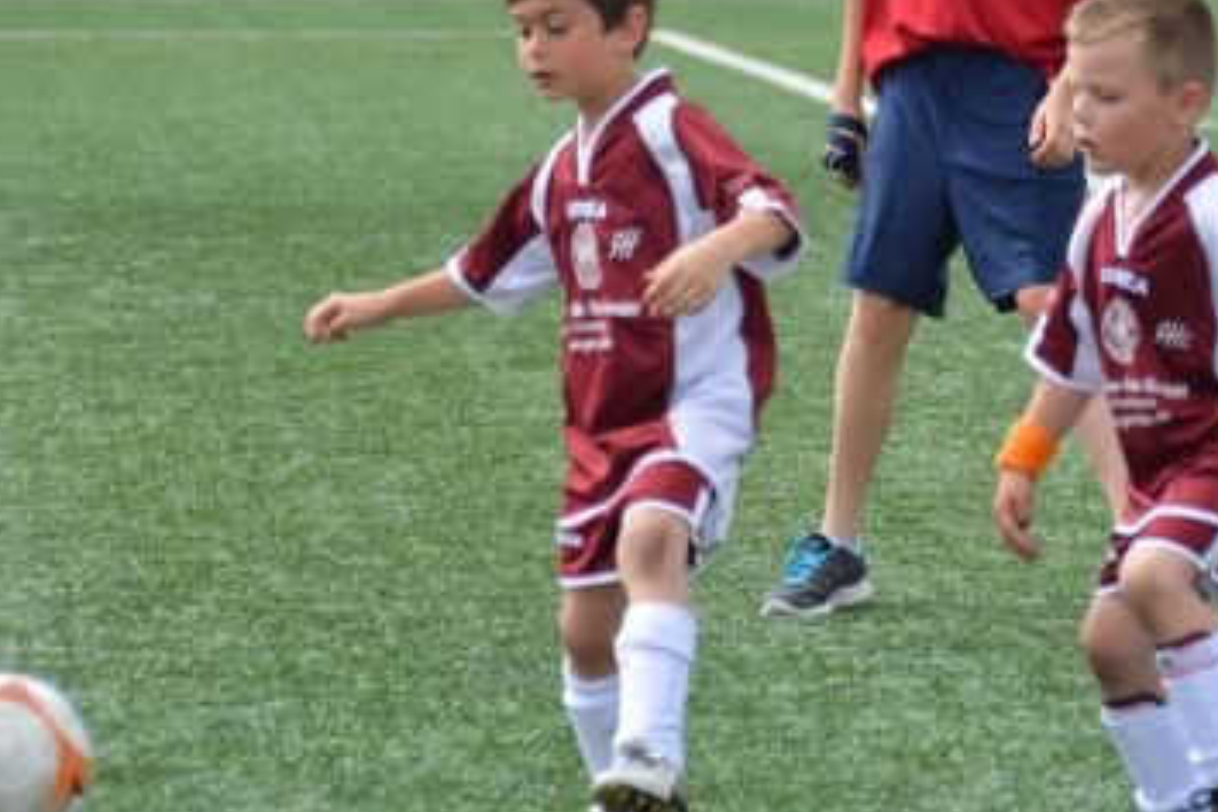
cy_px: 342
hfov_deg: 5.4
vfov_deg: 3.6
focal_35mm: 381
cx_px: 757
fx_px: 12889
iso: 400
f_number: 5.6
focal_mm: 150
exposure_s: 1/1000
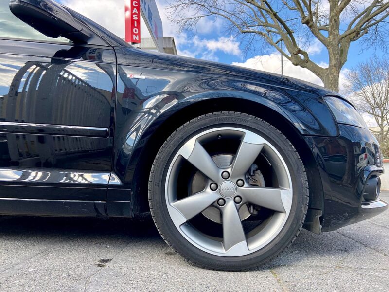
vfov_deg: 53.1
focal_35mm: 26
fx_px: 292
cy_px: 146
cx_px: 194
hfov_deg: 67.3
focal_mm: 4.25
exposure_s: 1/588
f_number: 1.8
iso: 32
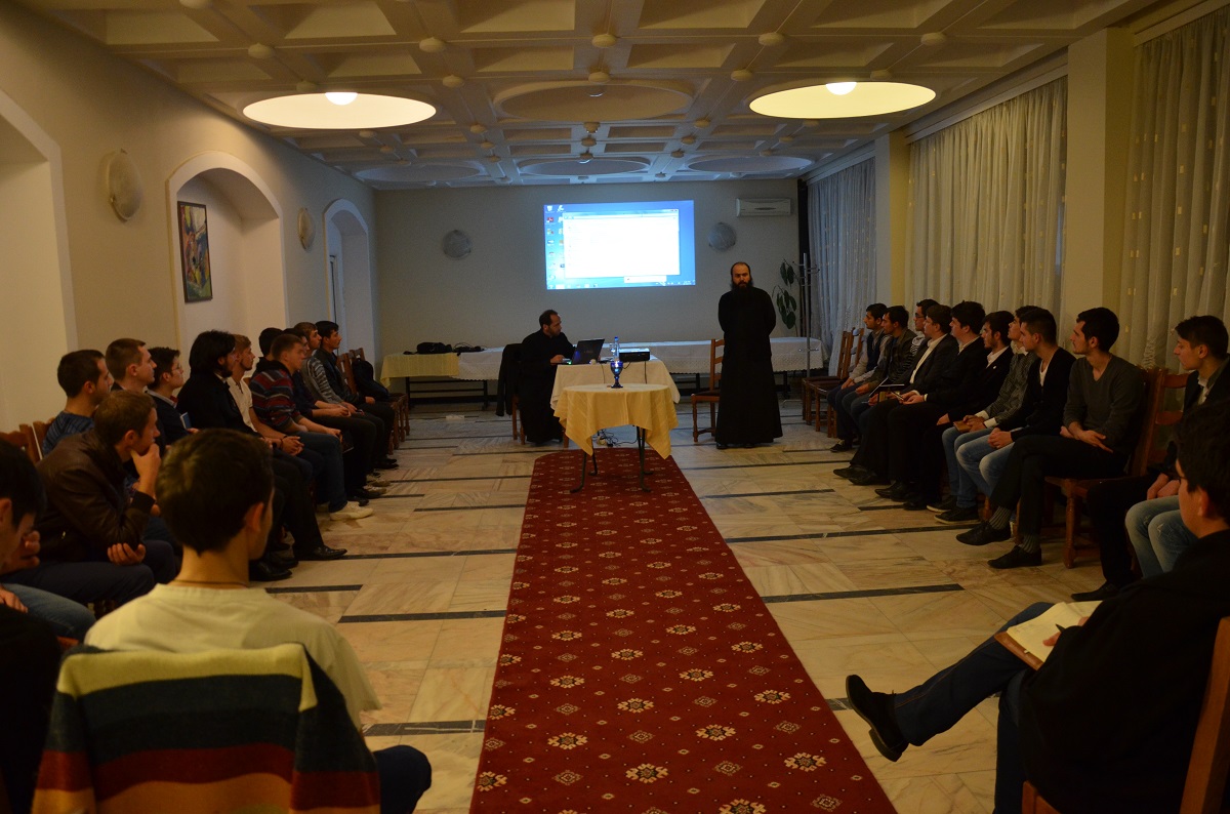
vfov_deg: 47.7
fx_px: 920
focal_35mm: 27
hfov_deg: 67.5
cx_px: 615
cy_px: 407
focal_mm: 18
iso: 1100
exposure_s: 1/30
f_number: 3.5
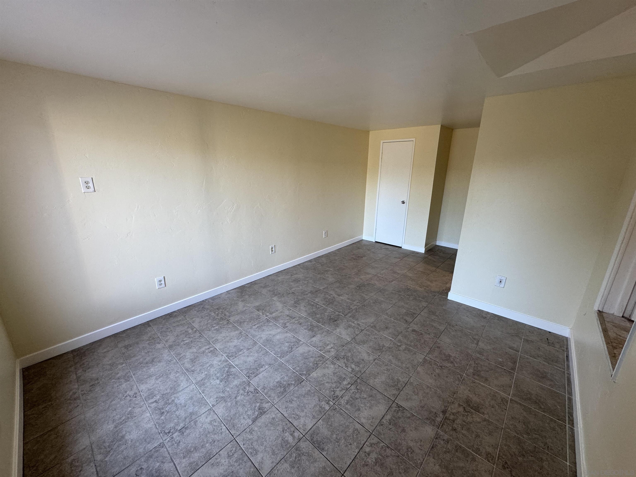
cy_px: 238
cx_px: 318
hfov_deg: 102.1
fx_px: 257
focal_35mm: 14
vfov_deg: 85.7
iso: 160
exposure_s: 1/120
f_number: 2.2
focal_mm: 2.22
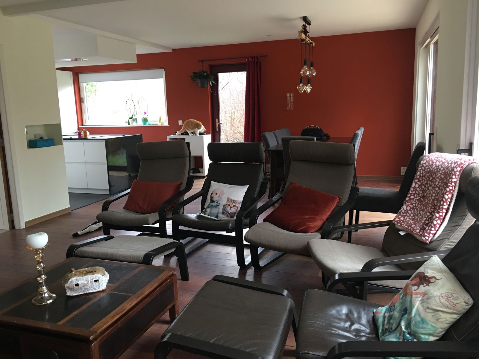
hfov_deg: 61.7
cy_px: 180
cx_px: 240
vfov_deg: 48.2
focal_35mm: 29
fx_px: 401
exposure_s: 1/17
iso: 80
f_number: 2.2
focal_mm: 4.15
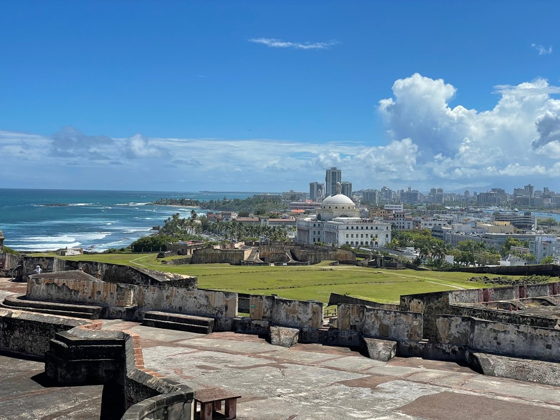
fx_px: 841
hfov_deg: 36.8
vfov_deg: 28.0
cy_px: 210
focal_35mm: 52
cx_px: 280
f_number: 2
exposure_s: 1/2817
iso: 25
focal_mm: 6
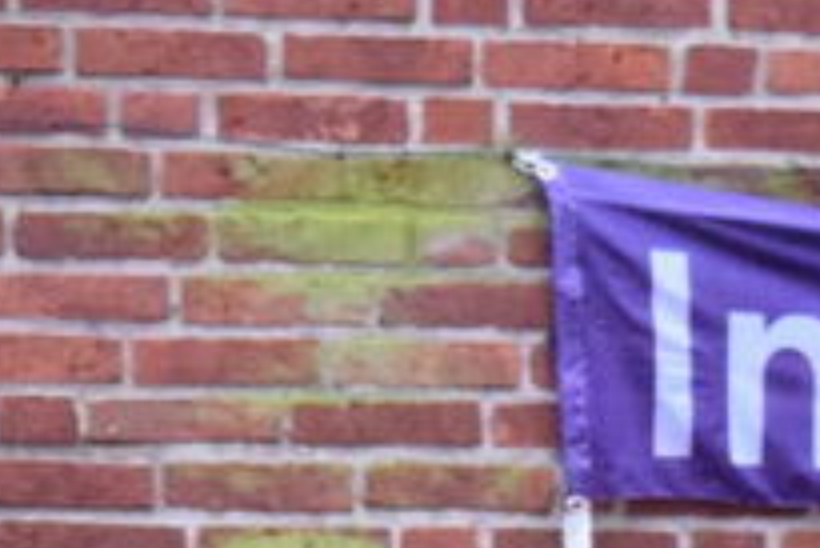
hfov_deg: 5.7
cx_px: 512
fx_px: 8272
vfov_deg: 3.8
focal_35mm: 363
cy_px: 1046
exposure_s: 1/60
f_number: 4.2
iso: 2800
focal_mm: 31
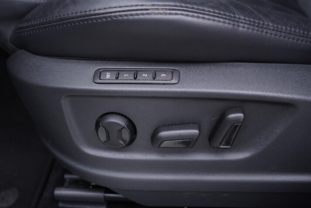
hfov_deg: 53.1
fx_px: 311
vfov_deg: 36.9
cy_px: 104
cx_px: 156
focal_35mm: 36
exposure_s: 1/40
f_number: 2.8
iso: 200
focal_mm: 24
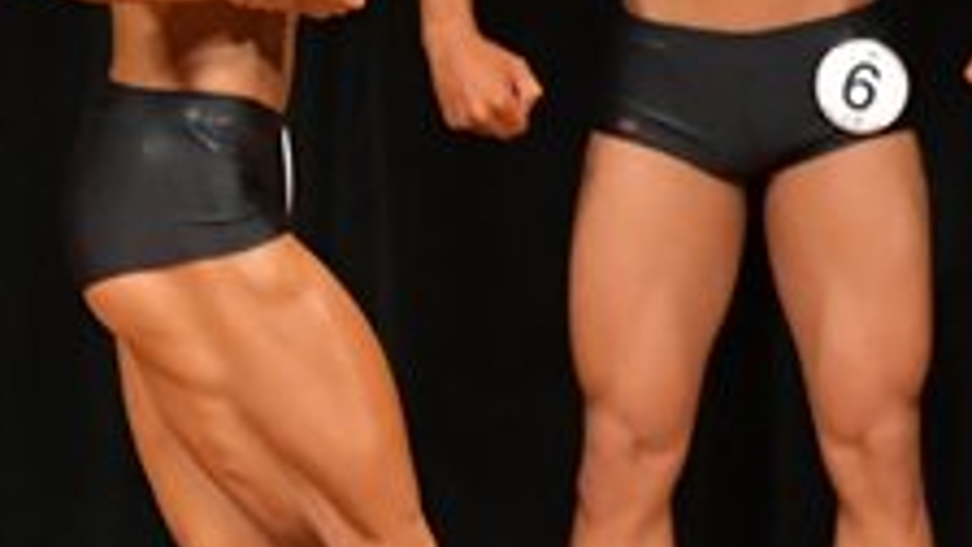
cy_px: 230
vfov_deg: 1.2
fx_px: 25155
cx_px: 297
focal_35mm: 976
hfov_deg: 2.2
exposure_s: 1/400
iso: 6400
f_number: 5.6
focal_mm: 180
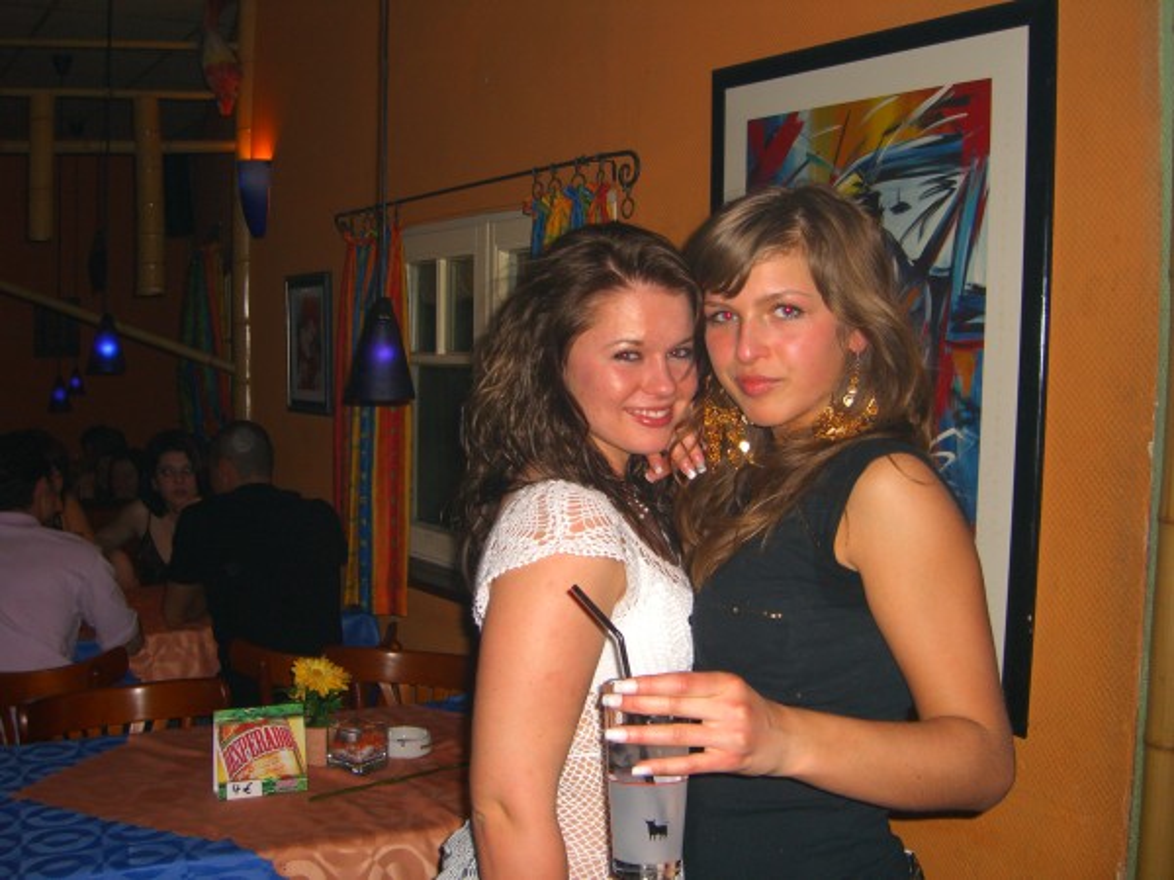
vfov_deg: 37.7
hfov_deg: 49.0
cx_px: 587
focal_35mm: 38
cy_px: 440
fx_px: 1289
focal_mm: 7.9
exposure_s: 1/60
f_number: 2.8
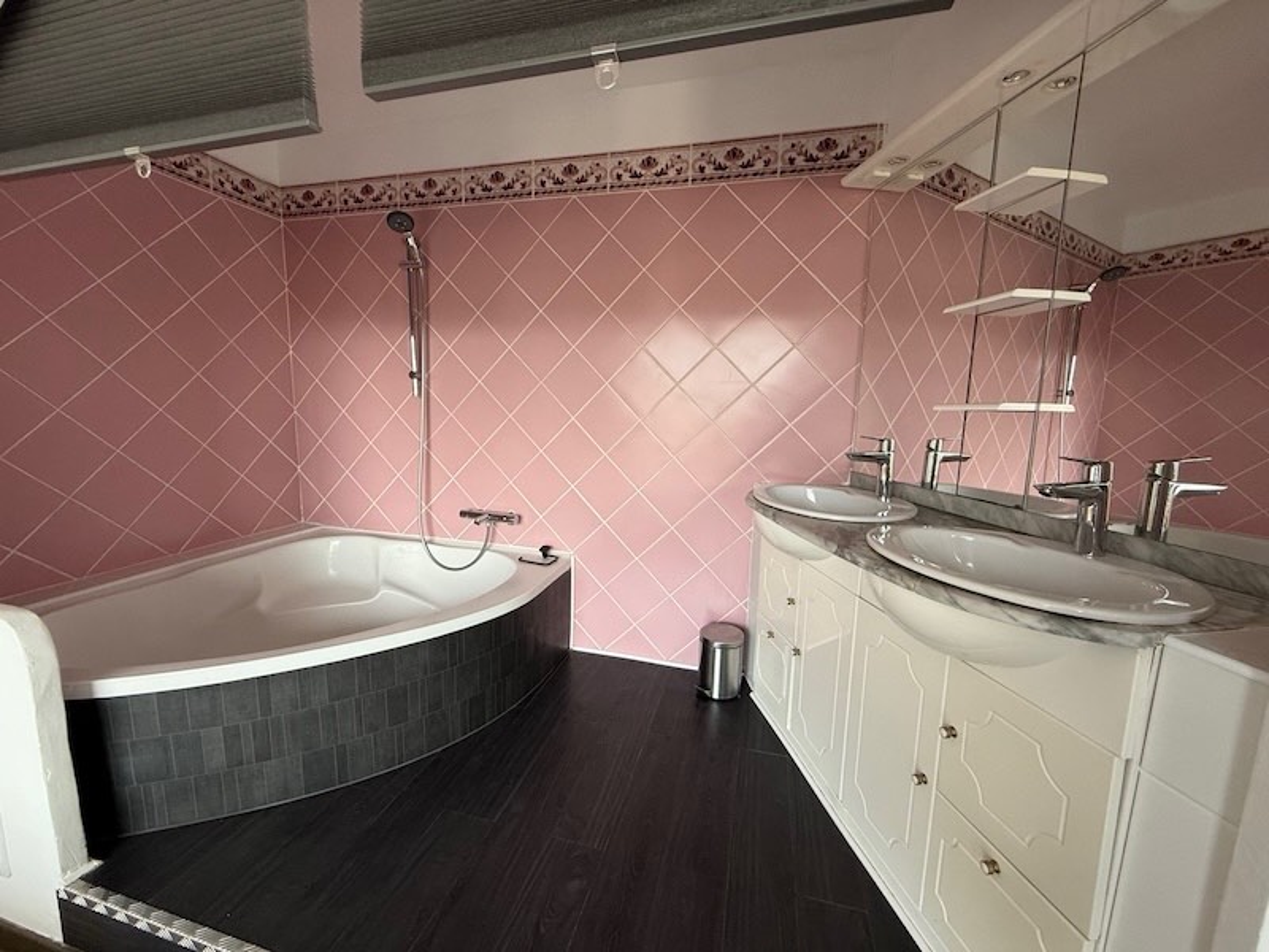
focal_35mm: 14
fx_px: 513
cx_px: 634
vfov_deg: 85.7
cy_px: 476
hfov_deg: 102.1
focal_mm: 2.22
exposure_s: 1/99
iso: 200
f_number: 2.2
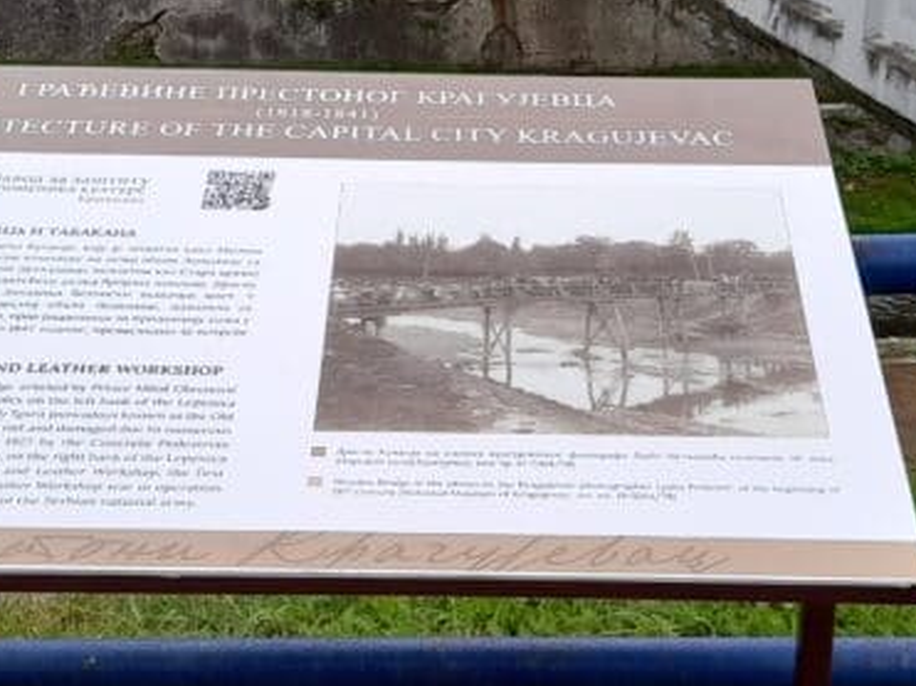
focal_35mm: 69
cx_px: 477
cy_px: 375
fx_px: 1825
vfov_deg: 21.3
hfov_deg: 28.2
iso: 20
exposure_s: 1/103
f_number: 2
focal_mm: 4.6
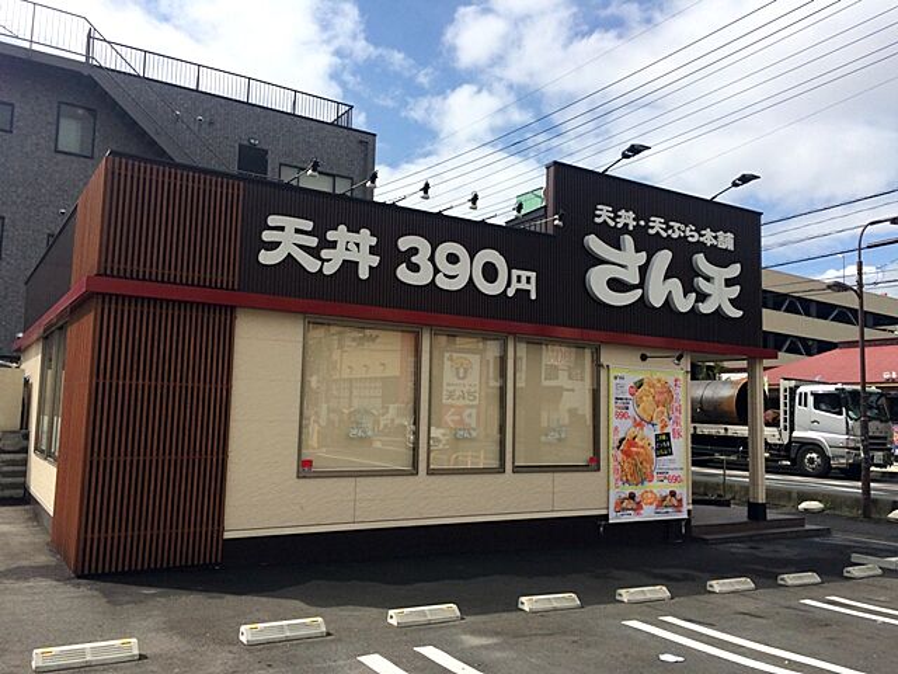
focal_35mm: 29
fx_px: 752
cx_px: 449
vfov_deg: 48.2
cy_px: 337
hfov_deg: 61.7
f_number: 2.2
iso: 32
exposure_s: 1/3165
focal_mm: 4.15
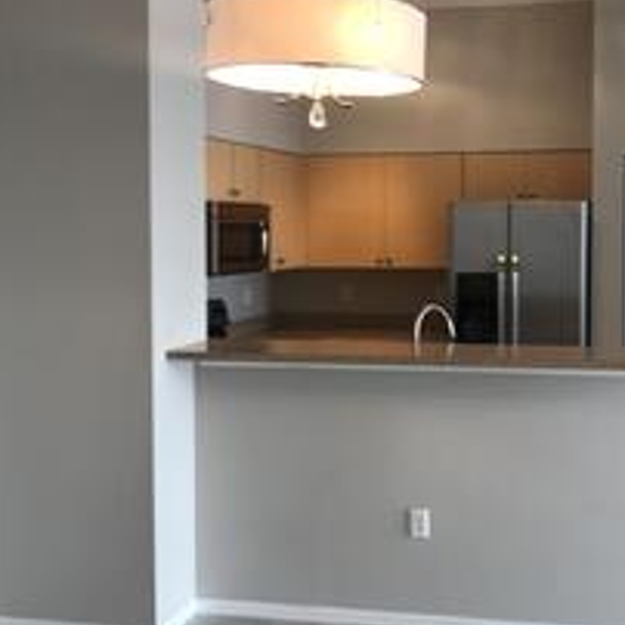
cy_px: 291
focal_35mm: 49
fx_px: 1001
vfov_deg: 34.7
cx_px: 458
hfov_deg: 34.1
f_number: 1.8
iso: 32
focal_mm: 3.99
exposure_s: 1/60
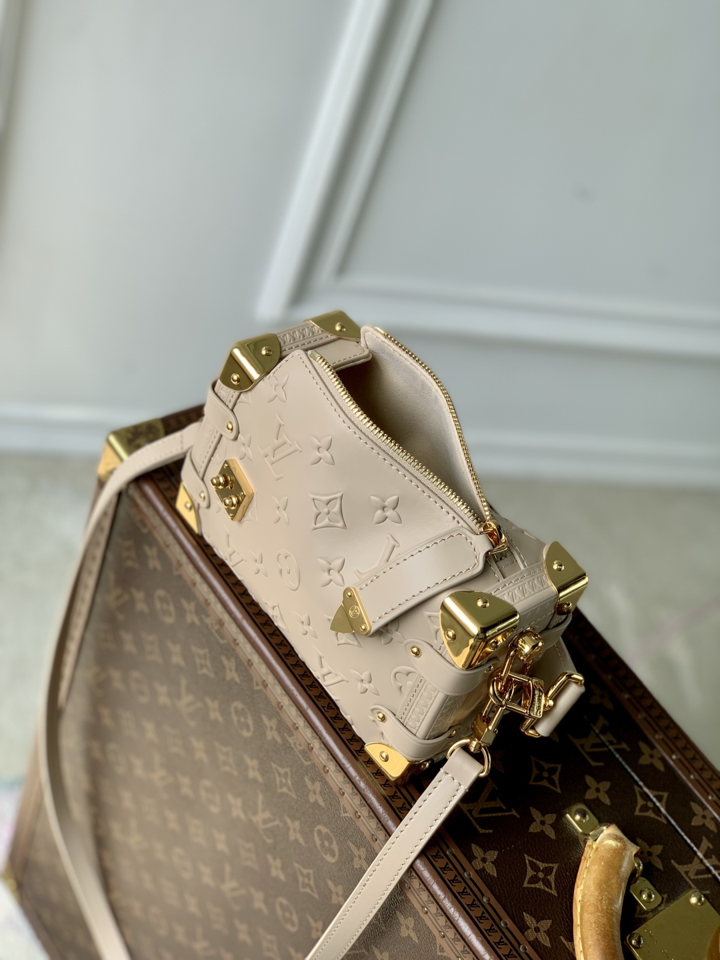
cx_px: 360
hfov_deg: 28.0
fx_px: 1442
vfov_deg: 36.8
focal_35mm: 52
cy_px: 480
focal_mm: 6
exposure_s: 1/320
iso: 16
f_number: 2.4
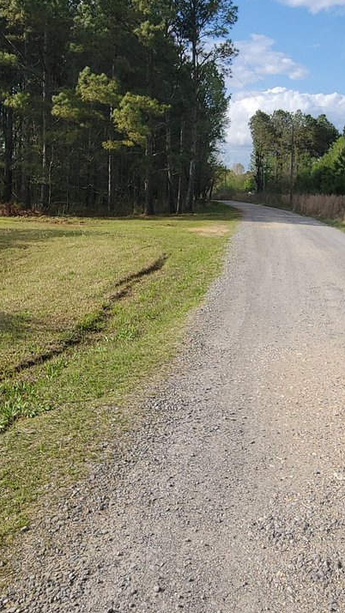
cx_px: 235
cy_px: 210
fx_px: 488
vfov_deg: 62.9
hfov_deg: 38.5
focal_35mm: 30
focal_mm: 2.2
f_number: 2.2
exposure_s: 1/1650
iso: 50
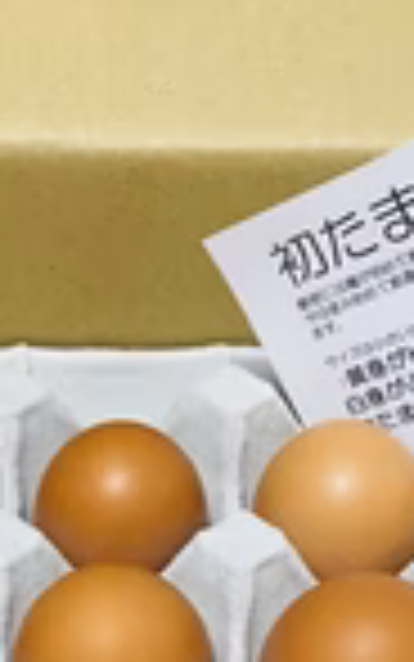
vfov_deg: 24.8
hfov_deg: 17.3
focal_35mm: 75
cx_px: 94
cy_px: 797
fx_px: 1353
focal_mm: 4.25
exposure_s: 1/50
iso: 160
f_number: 1.8
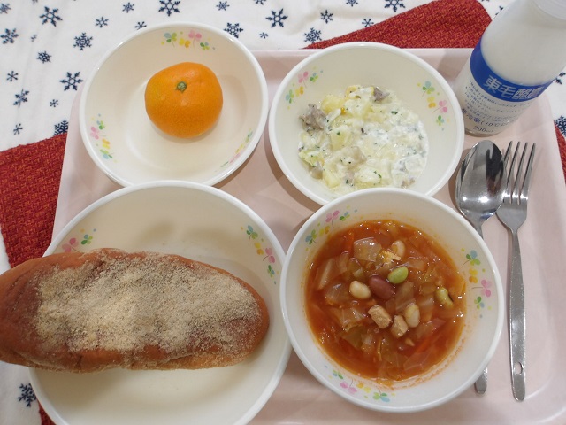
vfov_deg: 51.4
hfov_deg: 65.3
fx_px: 441
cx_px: 283
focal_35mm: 27
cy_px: 212
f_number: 3
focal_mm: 4.9
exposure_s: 1/30
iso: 133
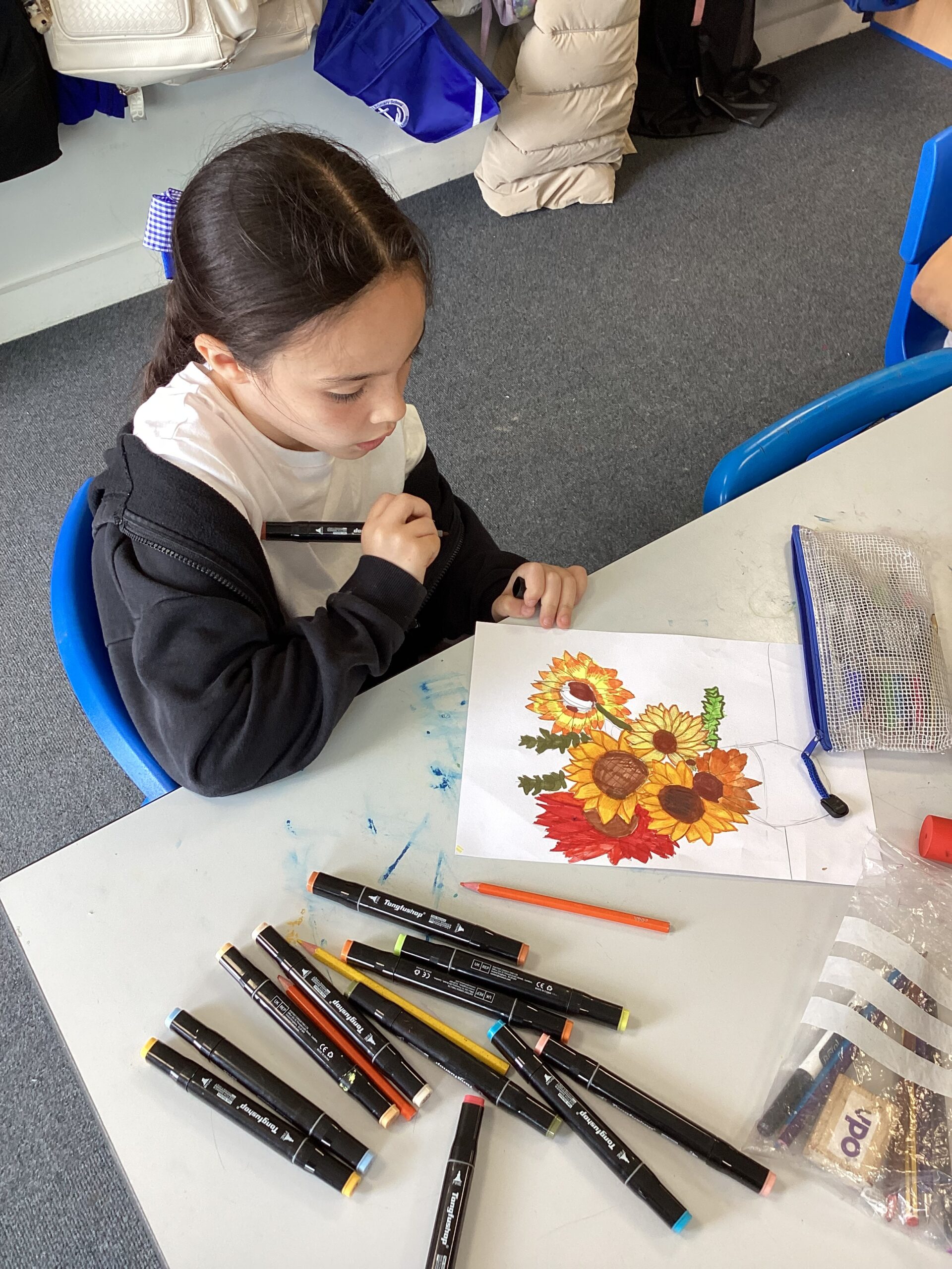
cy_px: 634
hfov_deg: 45.4
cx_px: 476
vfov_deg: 58.4
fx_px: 1137
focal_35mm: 31
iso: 64
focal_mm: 3.3
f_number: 2.4
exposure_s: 1/60
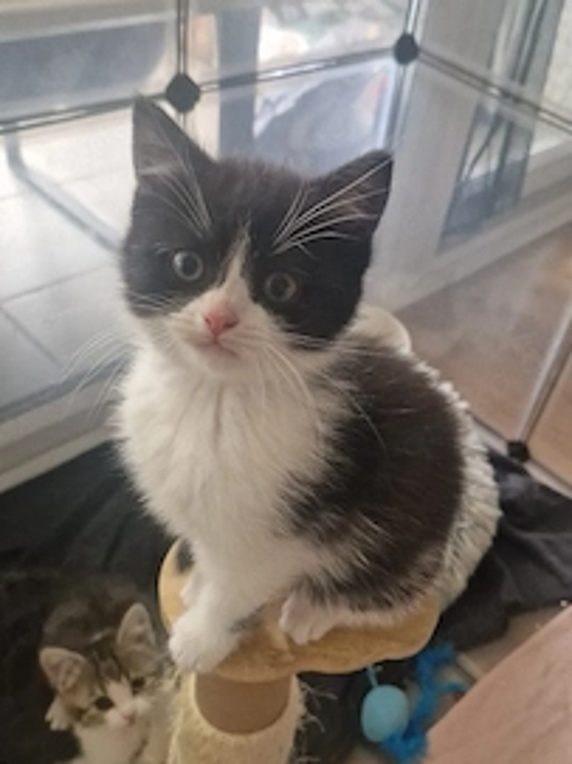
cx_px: 327
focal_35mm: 34
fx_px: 750
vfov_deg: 53.9
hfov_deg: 41.7
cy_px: 426
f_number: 1.8
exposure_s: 1/100
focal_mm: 5.4
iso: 400
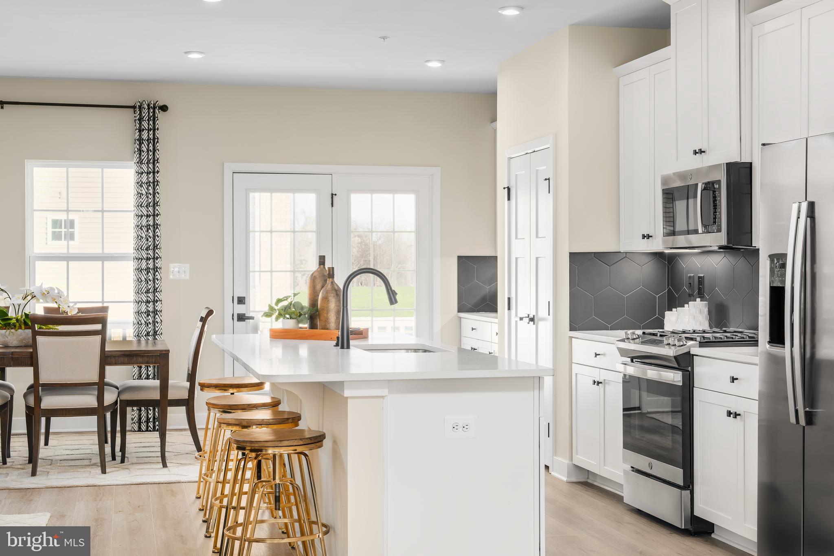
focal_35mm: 55
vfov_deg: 24.6
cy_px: 278
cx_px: 417
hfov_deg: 36.2
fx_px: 1274
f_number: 9
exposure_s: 1/200
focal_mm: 55
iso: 200
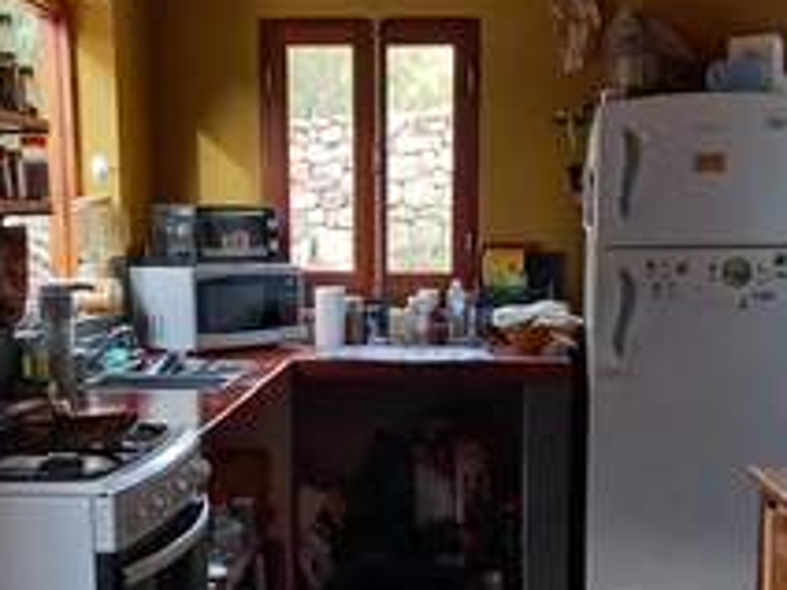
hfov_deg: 36.8
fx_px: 1182
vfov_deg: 27.9
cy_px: 393
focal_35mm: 52
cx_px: 390
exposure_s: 1/33
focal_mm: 4.6
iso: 250
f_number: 2
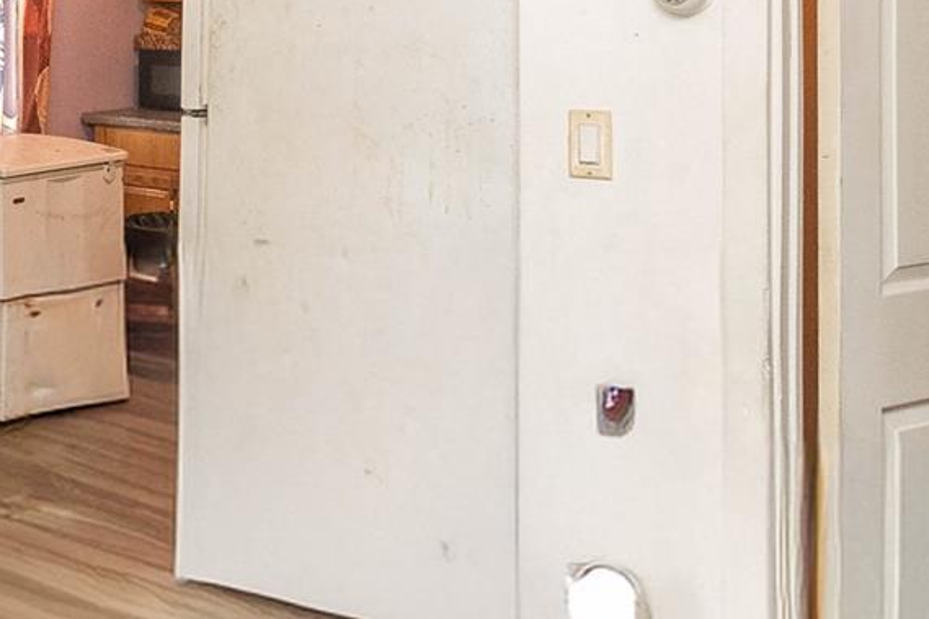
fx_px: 1393
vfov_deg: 25.0
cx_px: -106
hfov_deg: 32.3
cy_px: 244
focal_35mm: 54
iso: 3200
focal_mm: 10
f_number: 5.6
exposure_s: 1/60
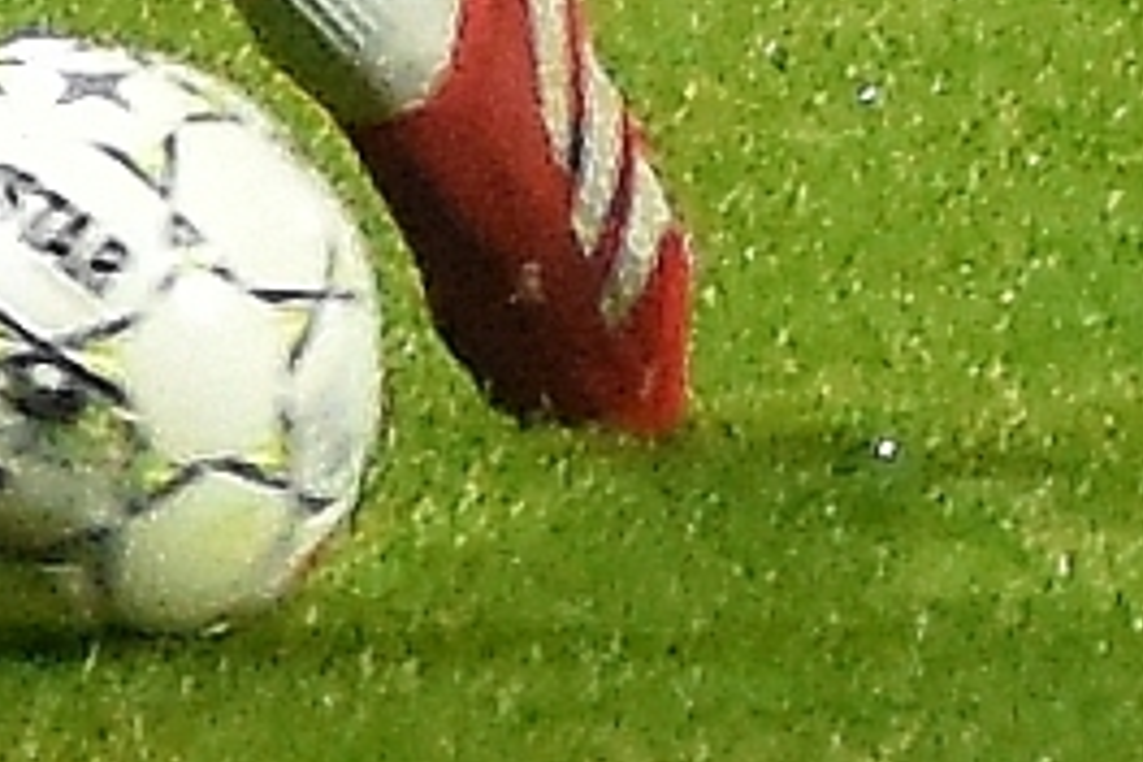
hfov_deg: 2.5
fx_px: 25958
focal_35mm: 818
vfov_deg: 1.7
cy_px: -1446
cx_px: -1212
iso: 2500
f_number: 2.8
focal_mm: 75
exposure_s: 1/640
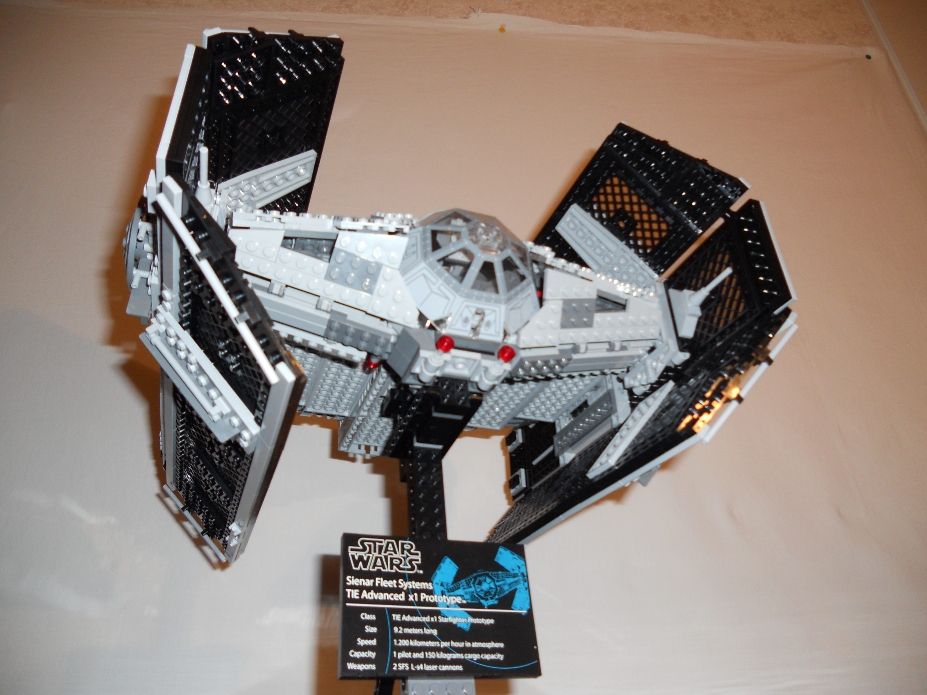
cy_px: 348
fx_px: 723
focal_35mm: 27
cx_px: 464
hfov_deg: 65.3
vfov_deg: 51.4
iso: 80
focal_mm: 4.9
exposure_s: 1/25
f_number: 3.2
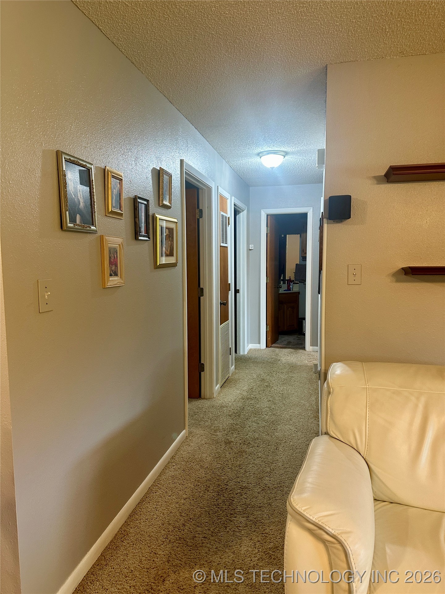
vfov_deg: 71.6
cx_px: 222
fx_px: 411
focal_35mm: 24
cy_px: 297
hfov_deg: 56.8
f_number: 1.78
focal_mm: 6.86
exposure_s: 1/60
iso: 200
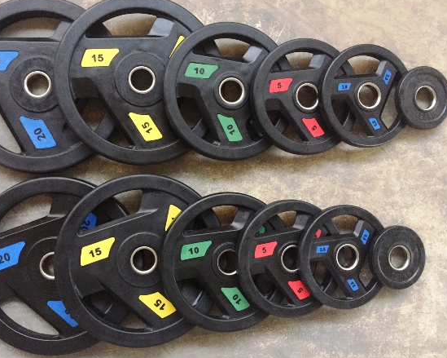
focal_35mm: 33
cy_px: 178
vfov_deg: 44.5
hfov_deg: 54.1
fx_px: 436
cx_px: 196
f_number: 2.2
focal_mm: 4.15
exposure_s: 1/25
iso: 250
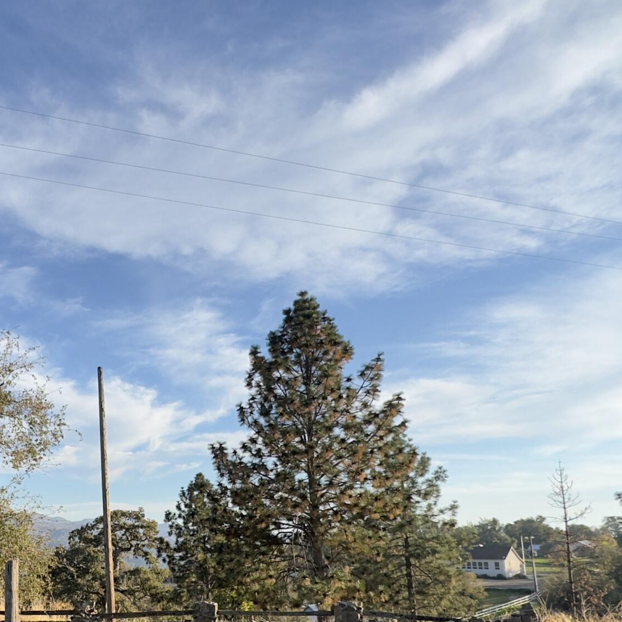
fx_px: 671
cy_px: 461
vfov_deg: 48.0
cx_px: 53
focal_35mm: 33
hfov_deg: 44.8
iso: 40
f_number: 2.2
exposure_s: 1/831
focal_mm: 2.22
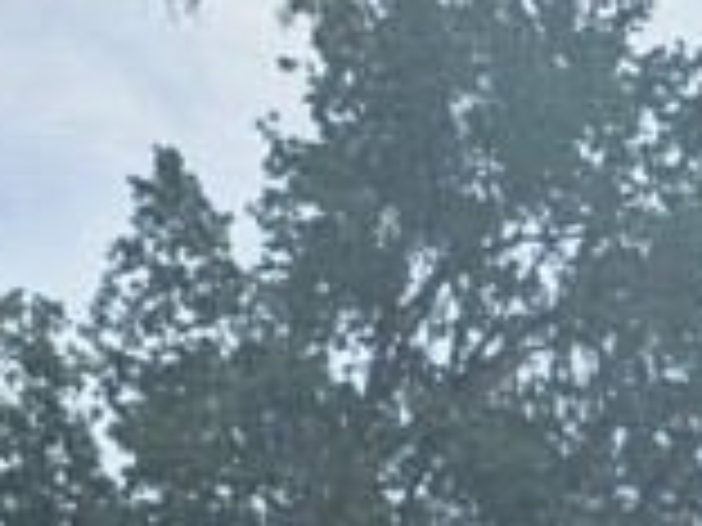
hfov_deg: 12.1
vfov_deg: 9.1
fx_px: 3062
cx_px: 1228
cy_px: 1146
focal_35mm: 151
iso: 80
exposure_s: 1/5778
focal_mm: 6.3
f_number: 1.7
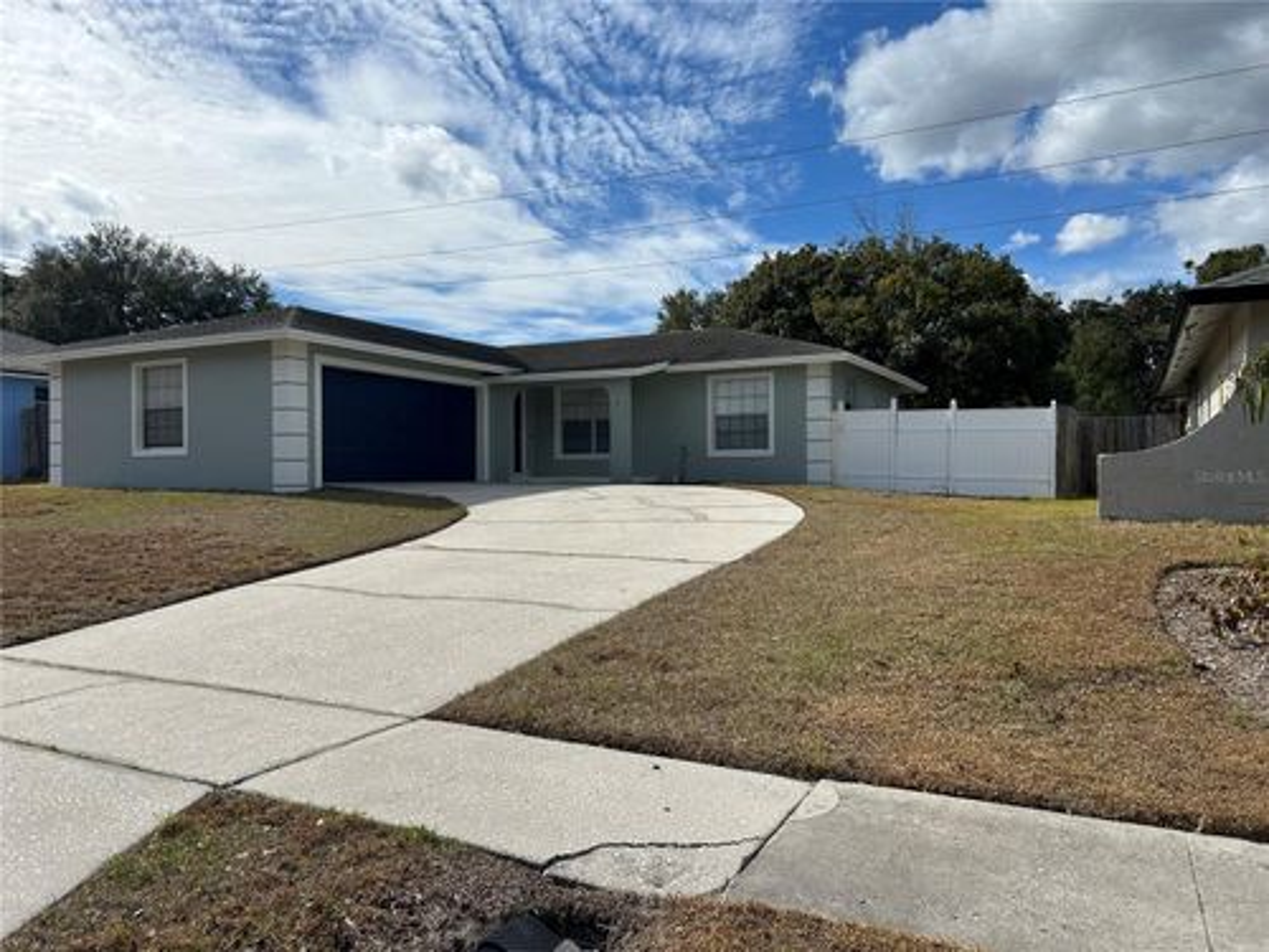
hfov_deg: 67.3
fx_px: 953
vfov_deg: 53.1
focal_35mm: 26
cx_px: 634
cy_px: 476
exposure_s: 1/8000
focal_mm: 5.7
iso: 50
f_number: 1.5
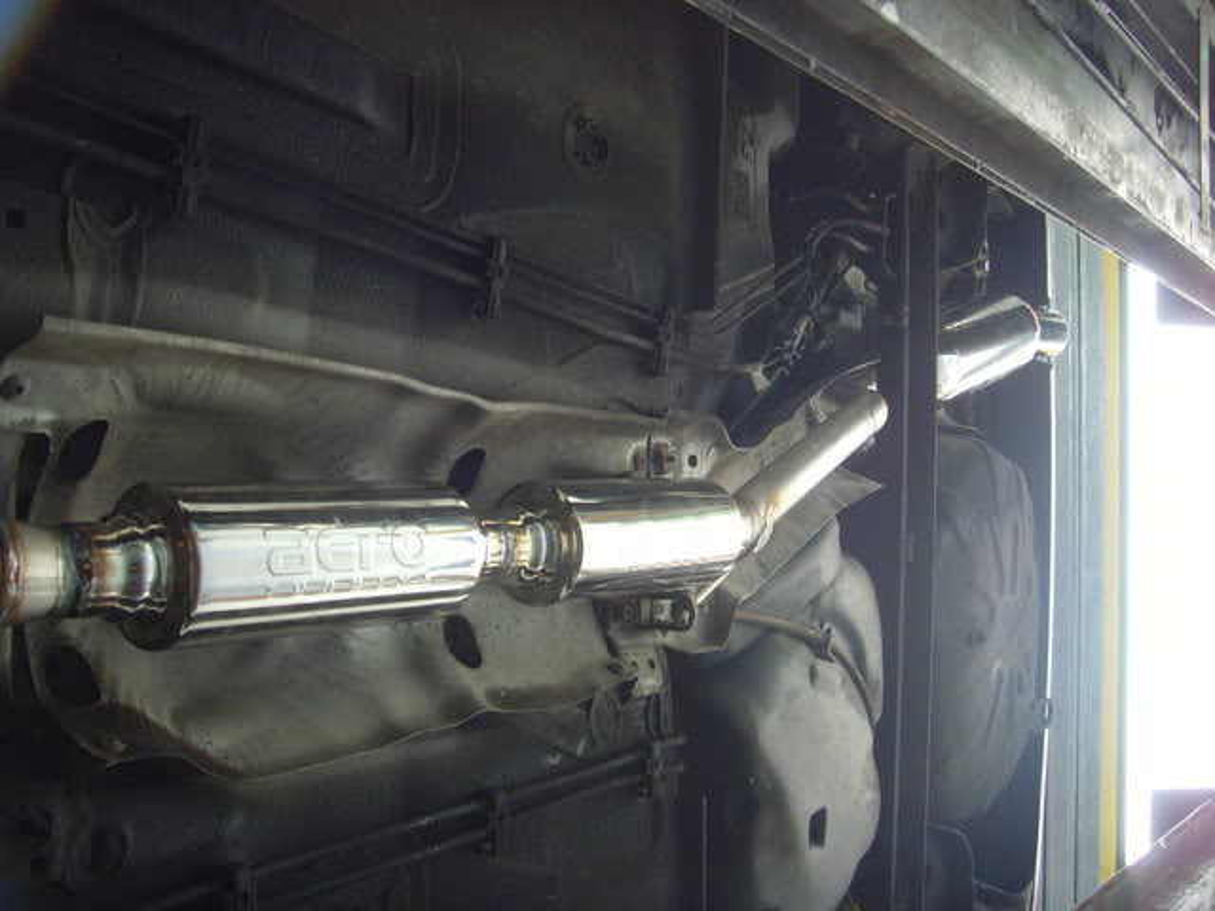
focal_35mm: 39
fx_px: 1369
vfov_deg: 36.8
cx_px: 608
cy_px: 456
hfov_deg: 47.9
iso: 200
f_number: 3.5
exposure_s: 1/45
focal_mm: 6.6
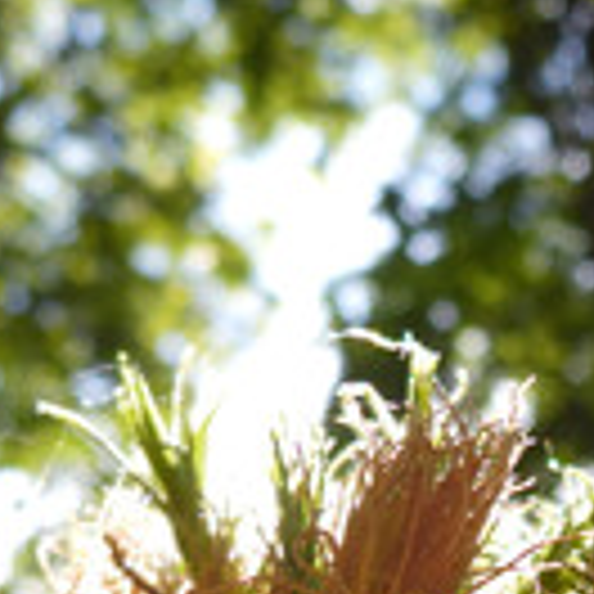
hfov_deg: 18.3
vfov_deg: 17.1
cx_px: 482
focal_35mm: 94
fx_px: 1825
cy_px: 821
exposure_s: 1/200
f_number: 3.3
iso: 80
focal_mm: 4.9
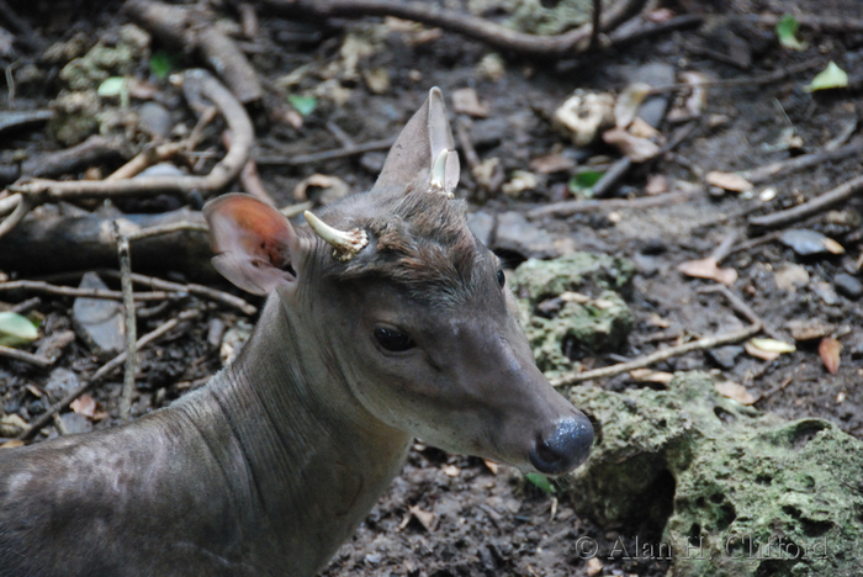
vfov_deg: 6.8
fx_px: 4858
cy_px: 288
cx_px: 432
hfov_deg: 10.2
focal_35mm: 202
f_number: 5.6
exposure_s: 1/20
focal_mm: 135
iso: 1600
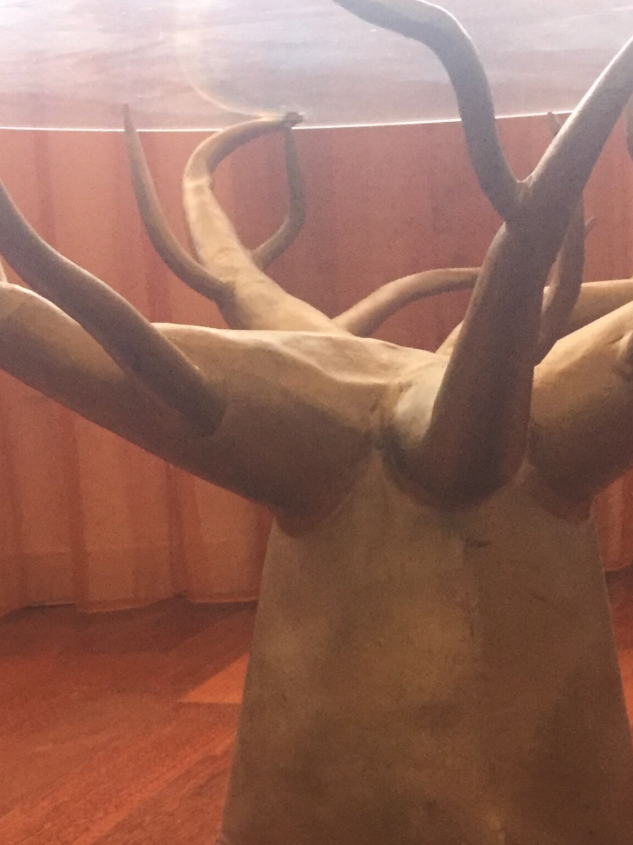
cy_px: 865
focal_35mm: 62
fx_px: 1512
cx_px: 277
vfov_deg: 29.0
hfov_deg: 23.6
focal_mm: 4.15
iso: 320
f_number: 2.2
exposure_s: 1/33
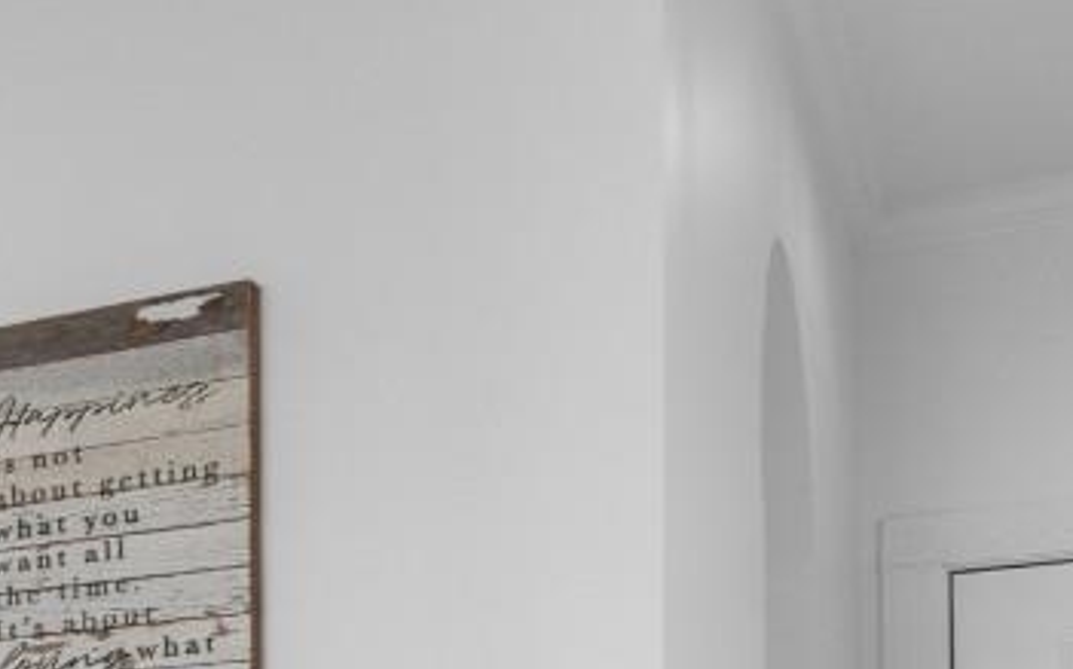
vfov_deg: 15.0
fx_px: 2338
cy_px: 1026
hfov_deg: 19.2
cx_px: -887
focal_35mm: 80
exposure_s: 1/25
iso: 100
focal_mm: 11.5
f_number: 4.8
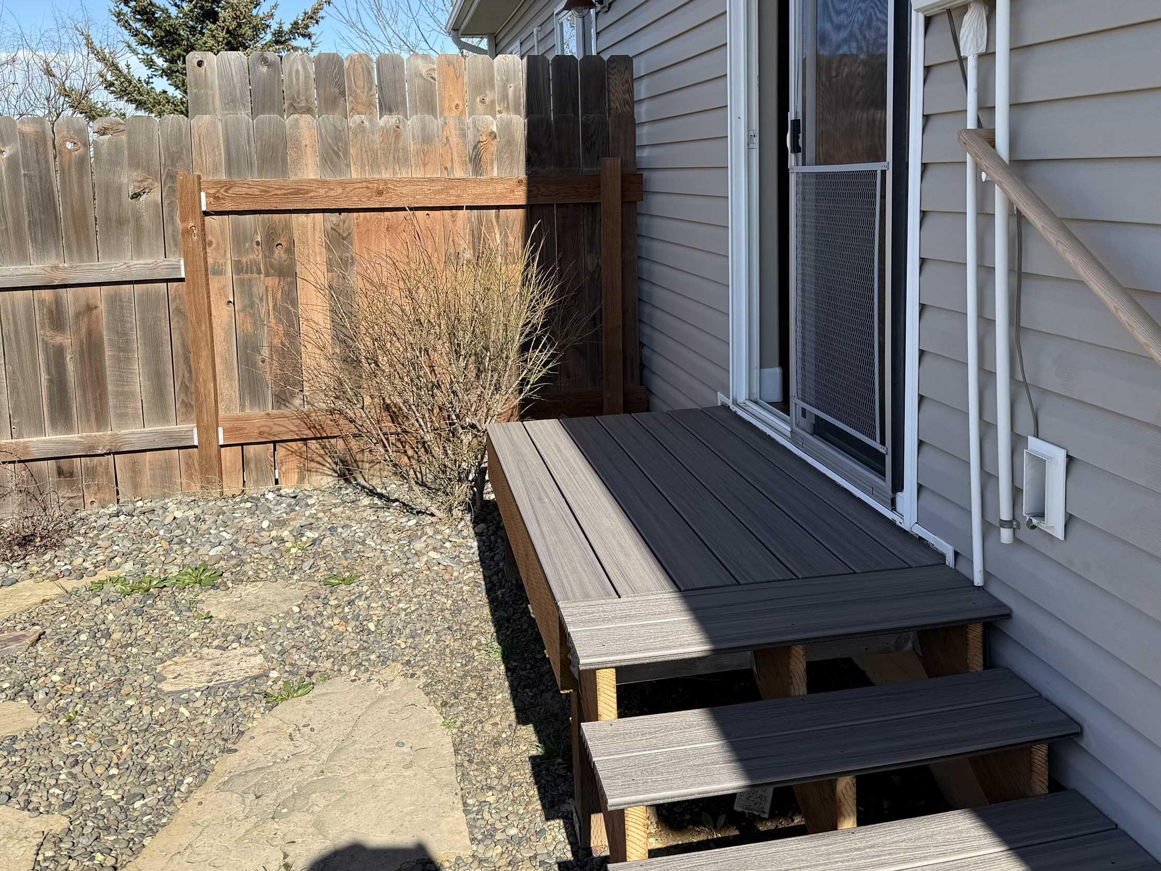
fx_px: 1107
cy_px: 310
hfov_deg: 55.2
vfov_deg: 42.5
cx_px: 649
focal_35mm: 33
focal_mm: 6.76
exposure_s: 1/3021
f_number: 1.78
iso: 80
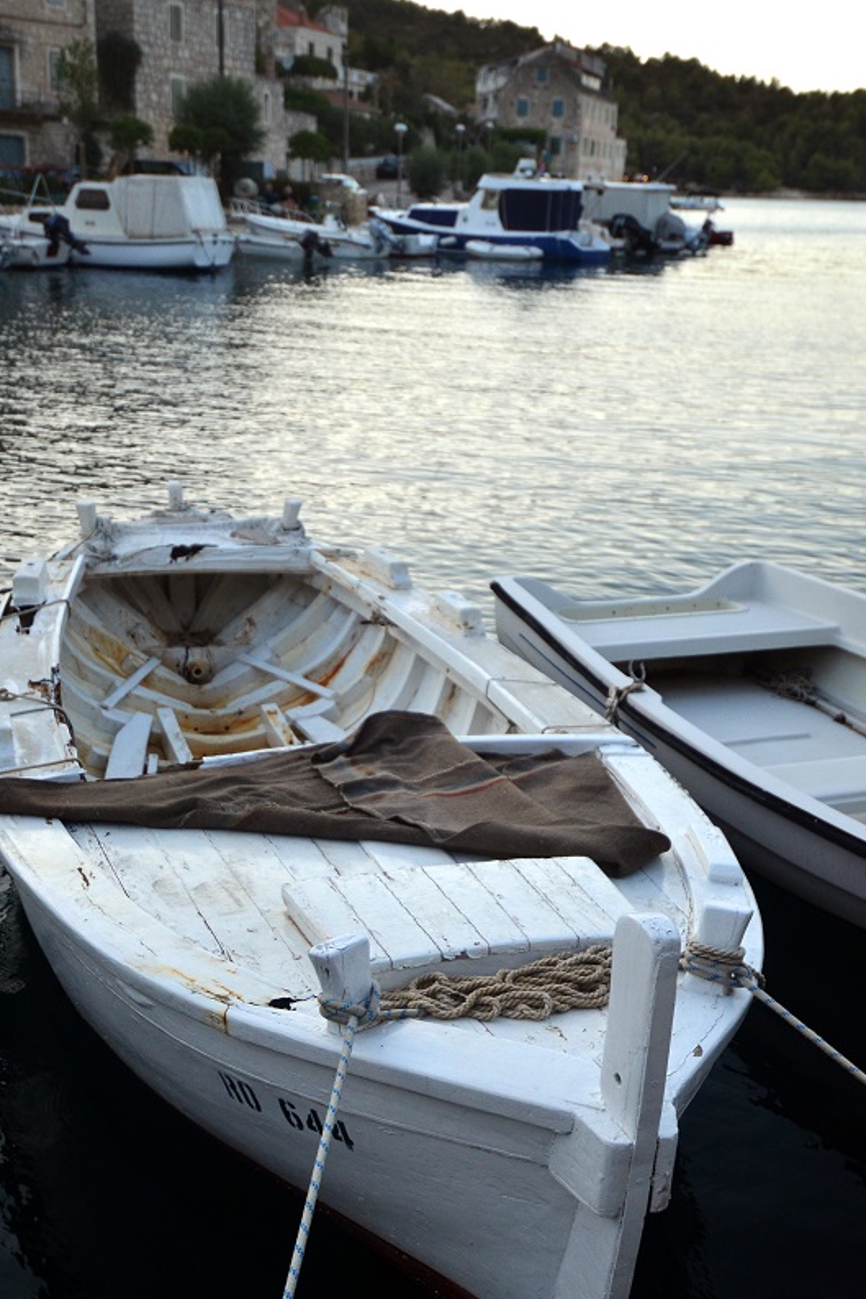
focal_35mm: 41
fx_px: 1479
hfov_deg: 32.6
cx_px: 381
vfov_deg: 47.4
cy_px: 704
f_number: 4
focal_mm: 24
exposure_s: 1/1250
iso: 640
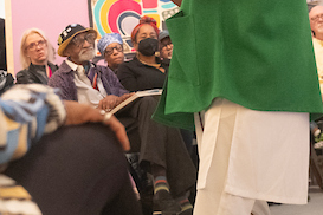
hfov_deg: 18.2
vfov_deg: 12.0
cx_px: 224
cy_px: -41
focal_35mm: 112
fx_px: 1007
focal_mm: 25.5
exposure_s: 1/200
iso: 1600
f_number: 2.8
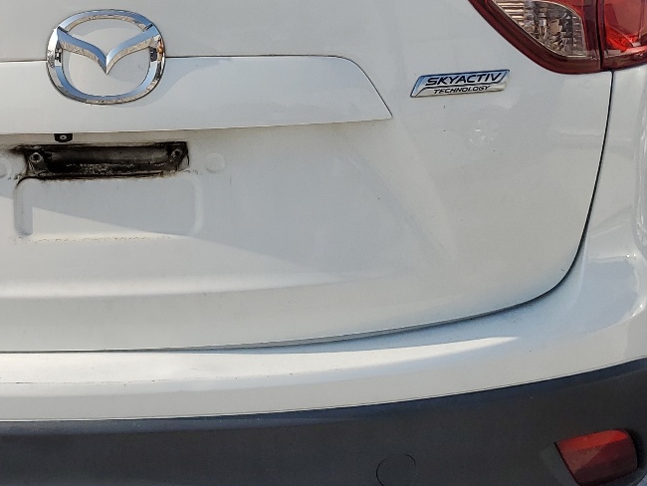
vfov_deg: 22.7
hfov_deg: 29.4
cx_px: 105
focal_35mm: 64
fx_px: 1197
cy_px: 118
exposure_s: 1/3333
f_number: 1.5
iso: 50
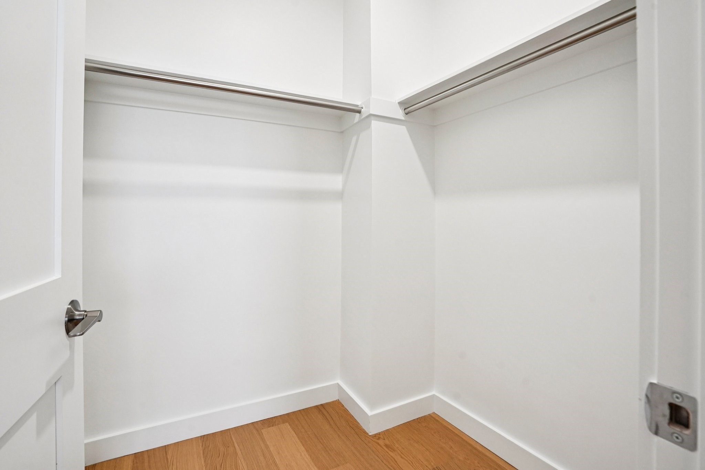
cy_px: 235
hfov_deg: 96.7
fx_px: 313
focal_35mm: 16
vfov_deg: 73.7
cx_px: 352
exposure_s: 1/30
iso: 1000
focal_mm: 16
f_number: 8
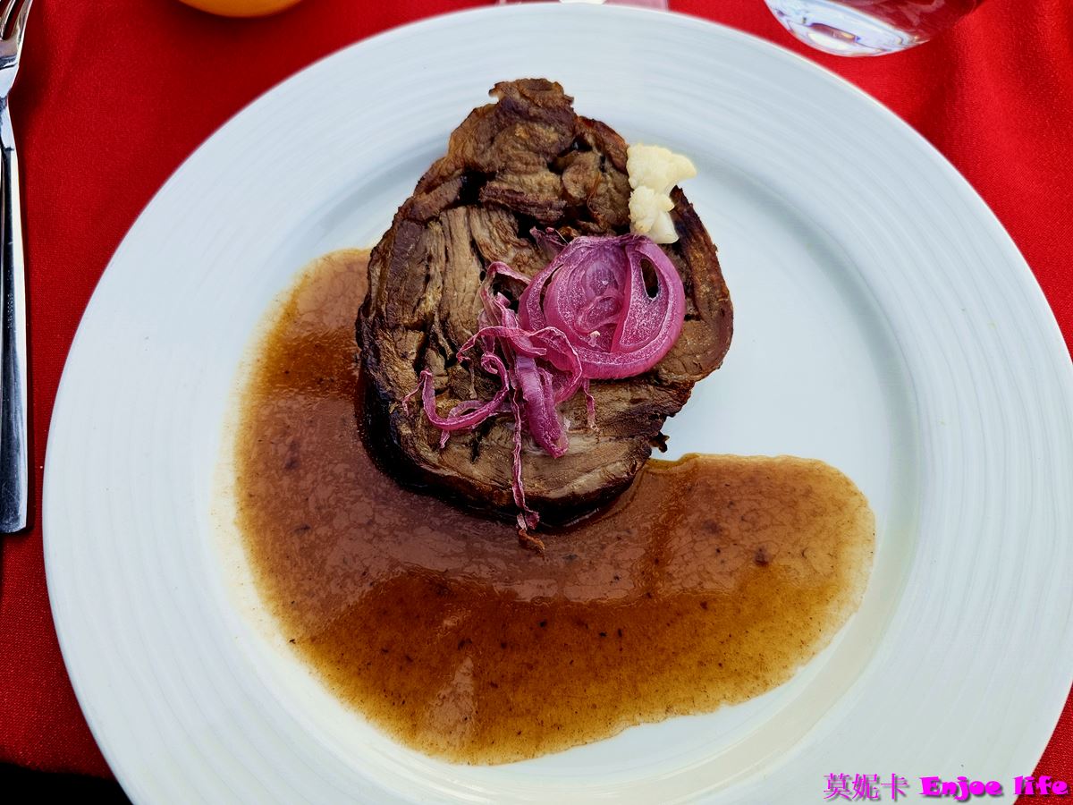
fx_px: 713
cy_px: 402
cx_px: 536
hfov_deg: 73.9
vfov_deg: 58.9
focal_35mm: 23
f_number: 1.7
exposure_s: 1/120
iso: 80
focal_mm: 6.3
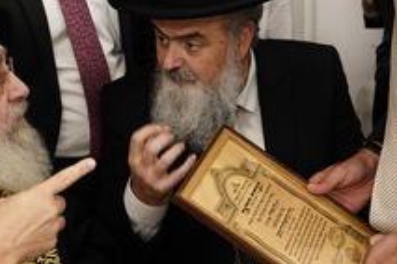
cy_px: 154
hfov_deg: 22.6
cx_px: 171
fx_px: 992
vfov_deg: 15.2
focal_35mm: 90
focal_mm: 48
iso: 2000
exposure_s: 1/160
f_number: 3.5
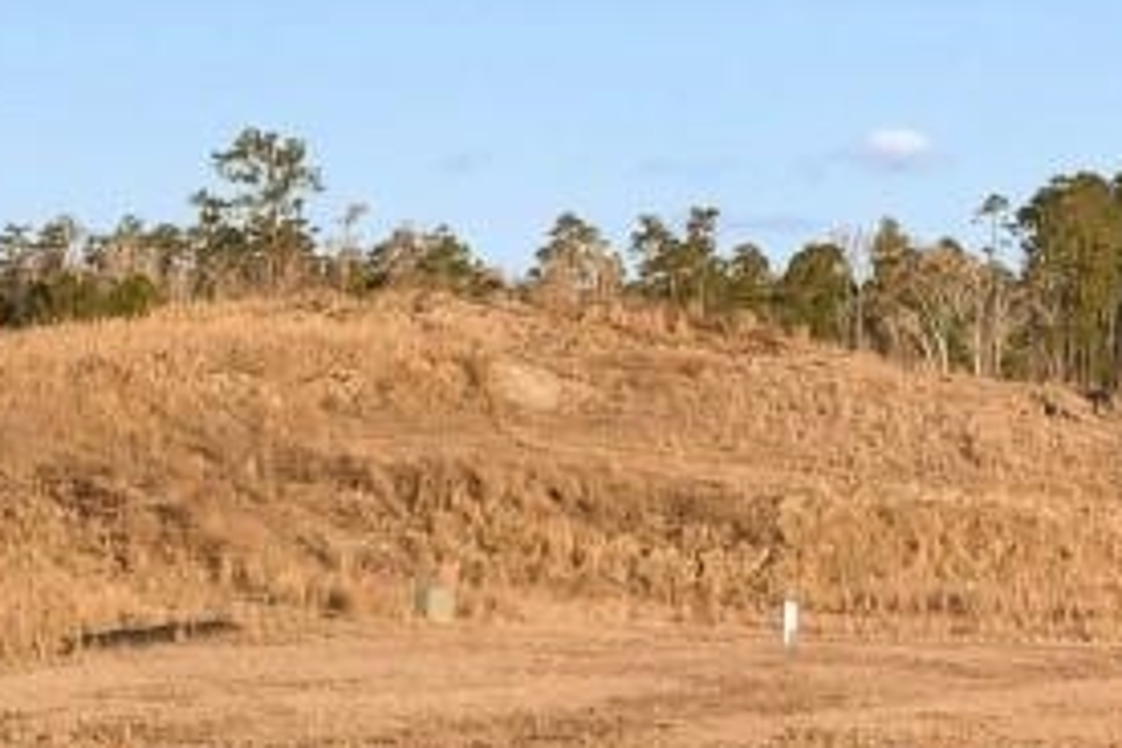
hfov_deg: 15.0
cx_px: 1541
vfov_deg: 10.6
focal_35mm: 129
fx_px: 4020
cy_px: 203
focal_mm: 8.38
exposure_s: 1/180
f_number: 2.8
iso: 110
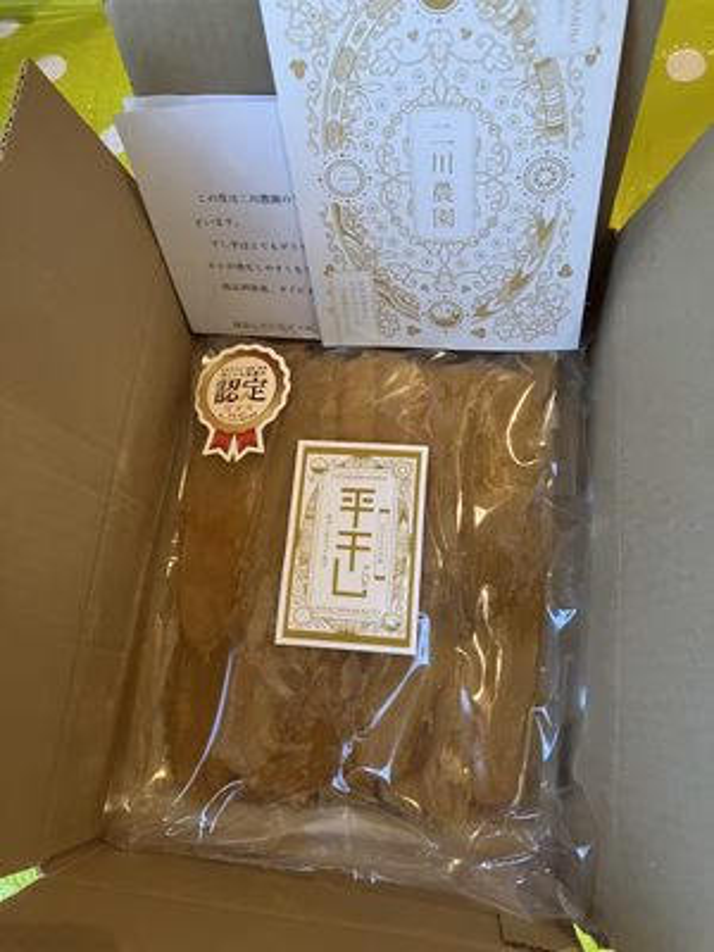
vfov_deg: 63.4
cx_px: 357
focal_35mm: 28
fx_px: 770
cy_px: 476
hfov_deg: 49.7
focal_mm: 3.99
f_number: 1.8
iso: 500
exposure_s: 1/25
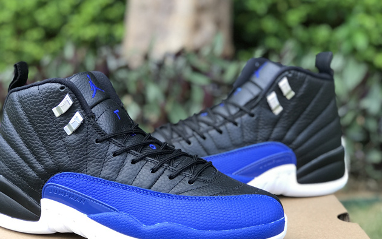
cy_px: 109
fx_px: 739
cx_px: 165
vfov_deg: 18.4
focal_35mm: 71
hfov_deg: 28.9
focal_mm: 6.6
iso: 32
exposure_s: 1/100
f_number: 2.8
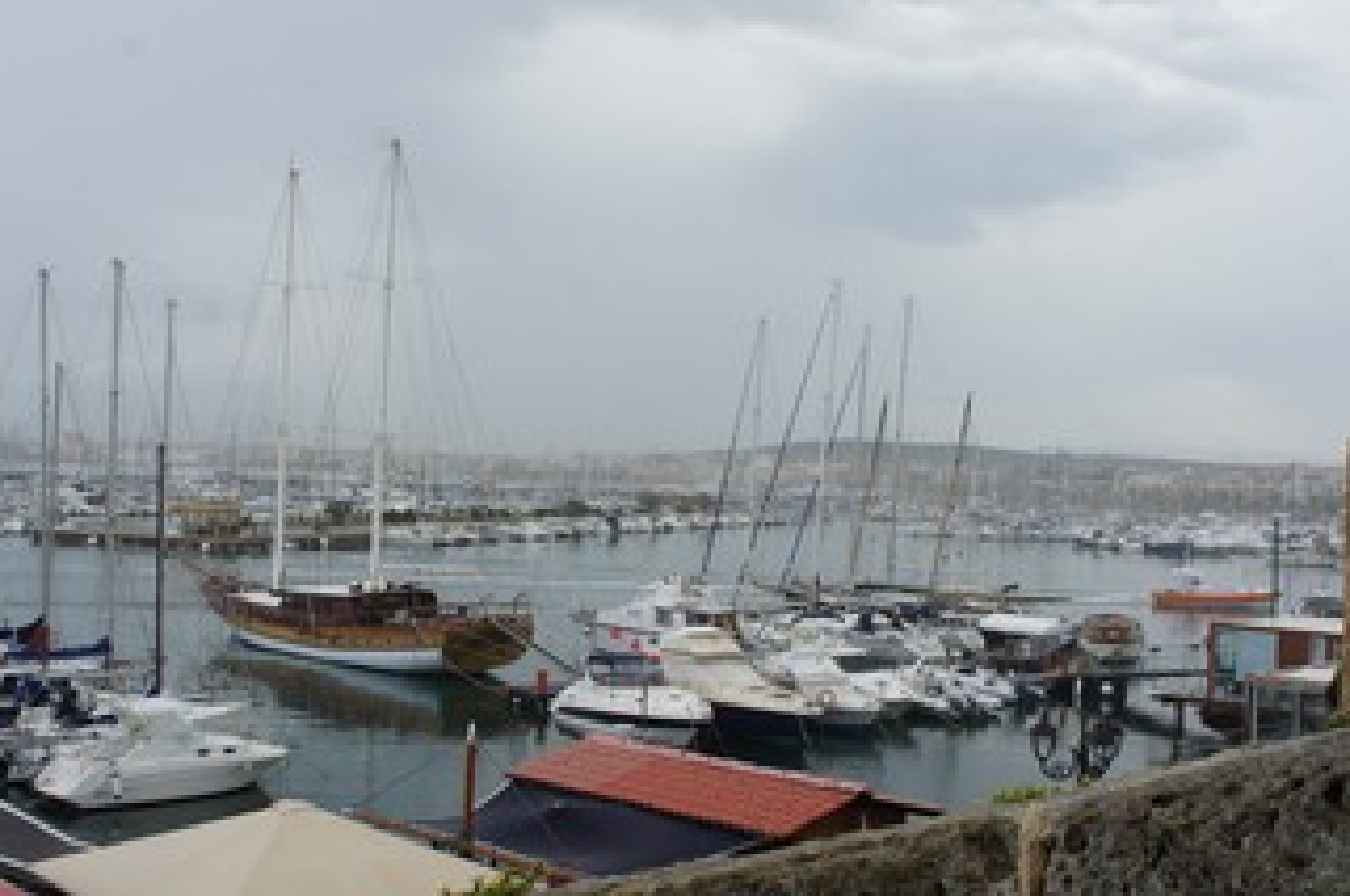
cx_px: 652
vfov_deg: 31.1
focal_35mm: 43
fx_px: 1610
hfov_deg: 45.5
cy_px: 463
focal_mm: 20
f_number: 11
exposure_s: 1/80
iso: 200
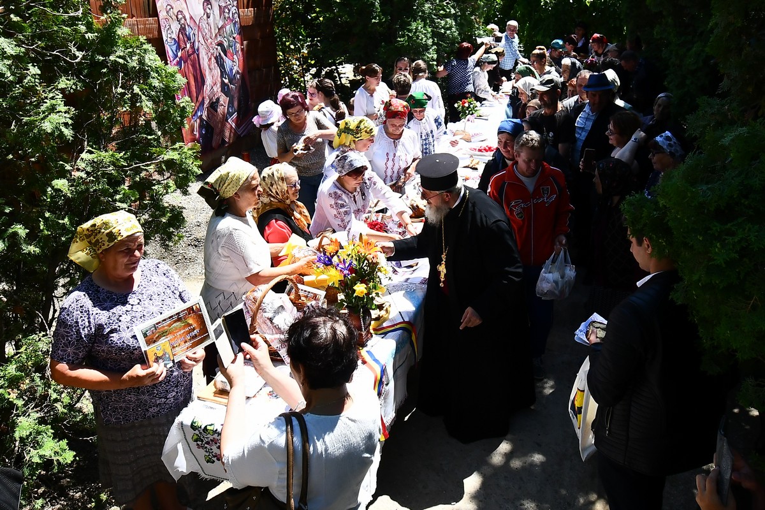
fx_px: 319
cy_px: 255
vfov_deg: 77.3
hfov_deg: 100.4
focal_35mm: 15
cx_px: 382
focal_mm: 10
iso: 640
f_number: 5.6
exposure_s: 1/1250
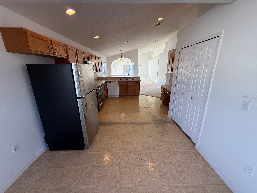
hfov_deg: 102.1
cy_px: 96
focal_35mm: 14
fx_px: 104
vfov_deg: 85.7
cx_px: 128
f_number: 2.2
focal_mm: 2.22
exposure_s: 1/120
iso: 80
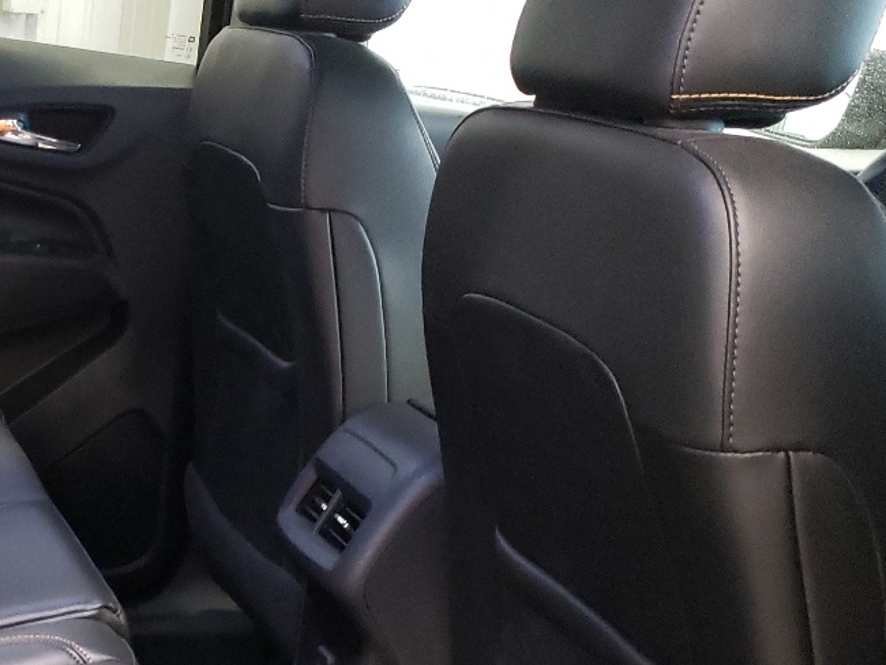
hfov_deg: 28.6
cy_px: 493
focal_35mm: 64
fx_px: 1639
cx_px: 27
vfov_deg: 22.7
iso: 404
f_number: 1.5
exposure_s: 1/30
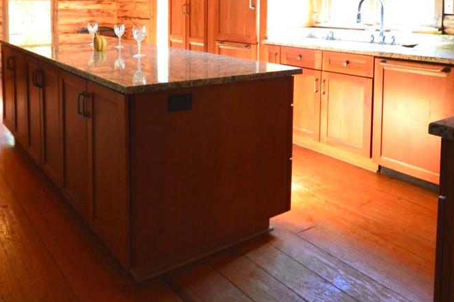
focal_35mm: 33
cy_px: 36
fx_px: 416
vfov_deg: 37.5
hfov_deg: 57.3
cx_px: 236
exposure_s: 1/40
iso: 800
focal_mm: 10
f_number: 4
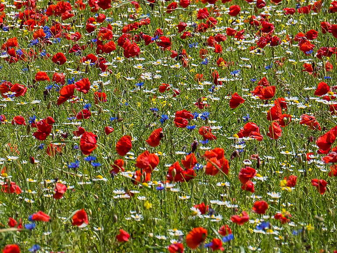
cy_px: 22
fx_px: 6085
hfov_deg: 3.2
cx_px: -147
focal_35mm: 625
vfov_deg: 2.4
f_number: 5
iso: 200
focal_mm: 100
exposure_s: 1/1600
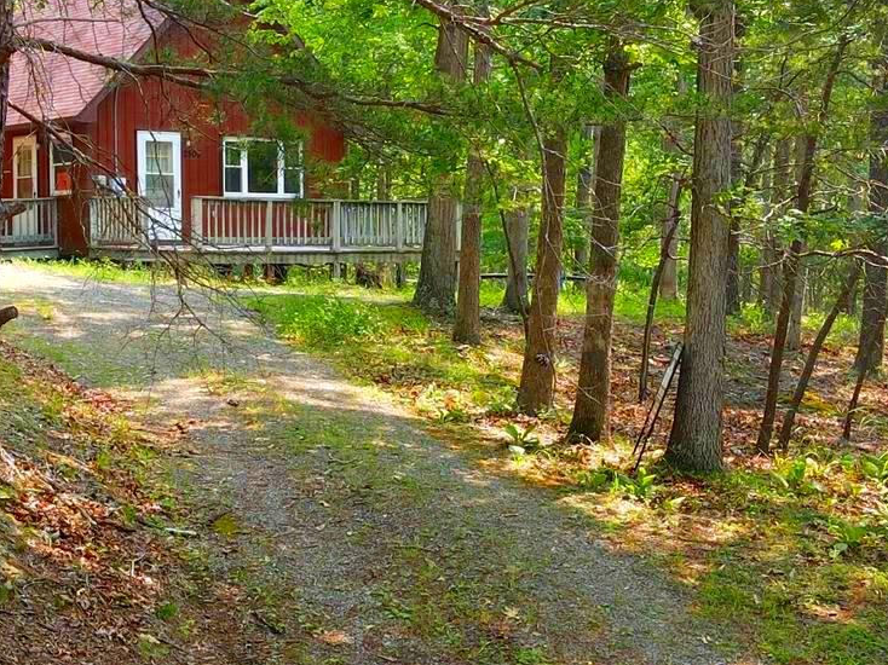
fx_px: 1718
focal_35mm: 67
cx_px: 363
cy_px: 353
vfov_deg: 21.9
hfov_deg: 28.9
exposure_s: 1/80
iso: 100
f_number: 2.8
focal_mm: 4.5
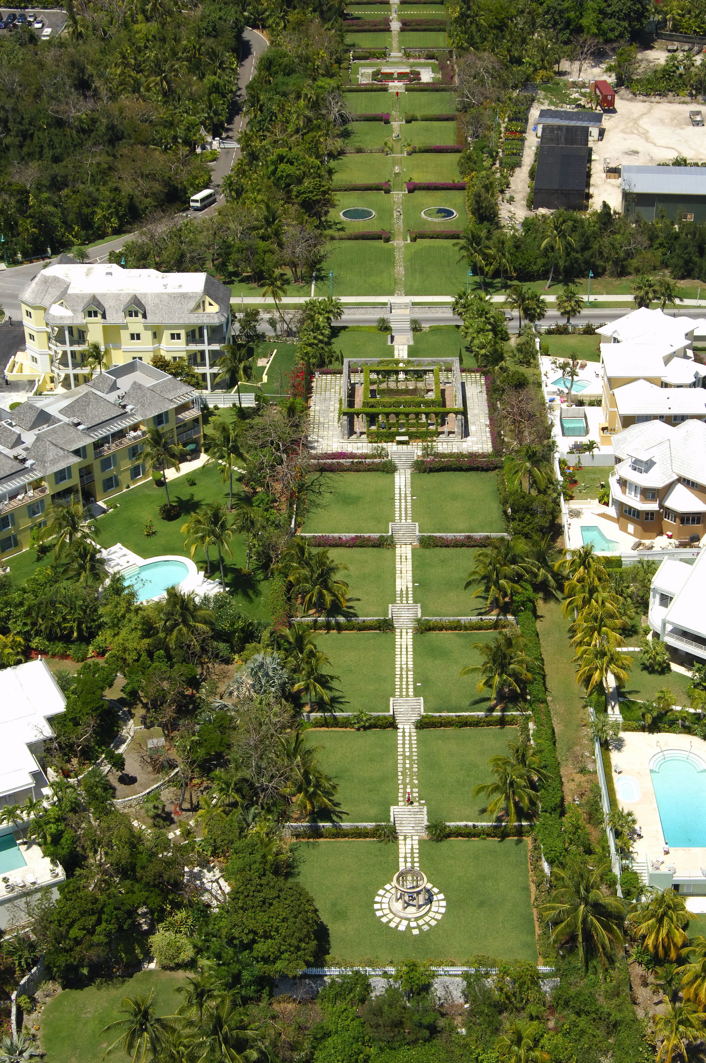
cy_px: 532
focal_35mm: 60
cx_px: 353
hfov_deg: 22.6
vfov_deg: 33.4
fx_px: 1769
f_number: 9
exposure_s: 1/1000
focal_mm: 40
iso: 400
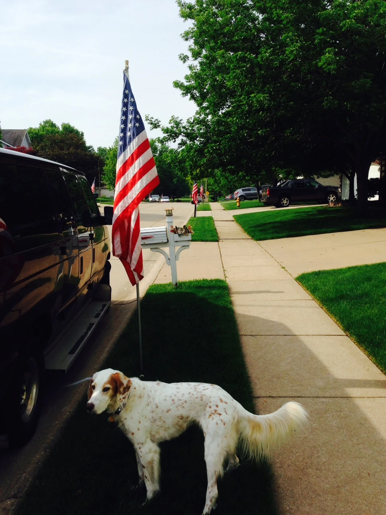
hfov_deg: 42.9
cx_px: 193
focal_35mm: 33
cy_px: 258
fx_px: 491
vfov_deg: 55.4
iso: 50
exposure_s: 1/1391
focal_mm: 4.12
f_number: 2.4
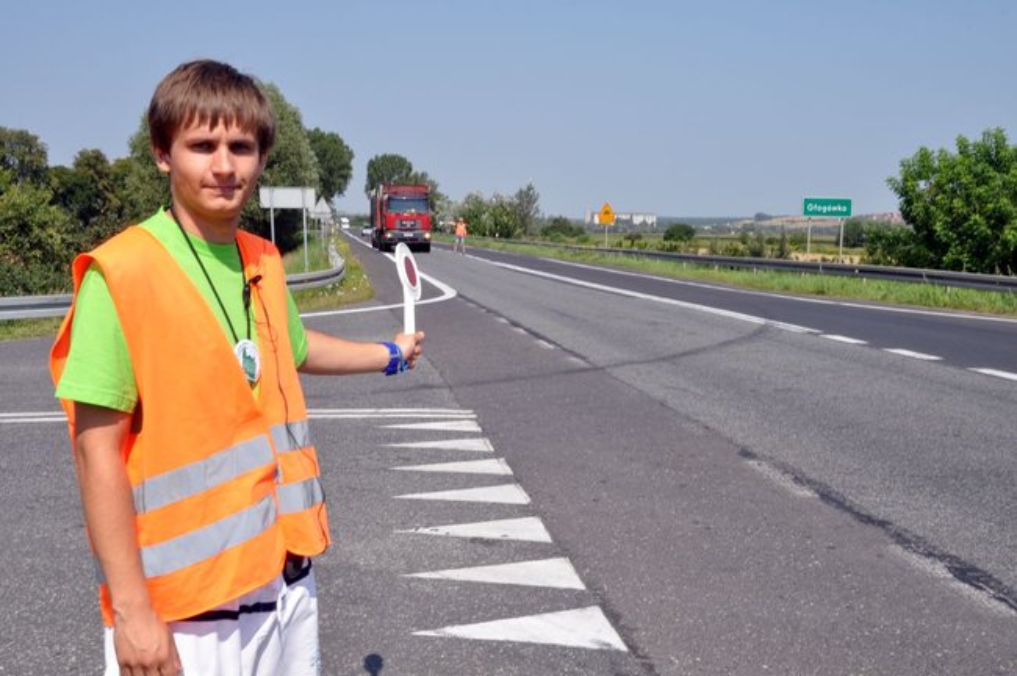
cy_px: 338
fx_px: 1228
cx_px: 508
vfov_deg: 30.8
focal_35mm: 44
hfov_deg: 45.0
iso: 200
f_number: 25
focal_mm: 29
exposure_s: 1/60
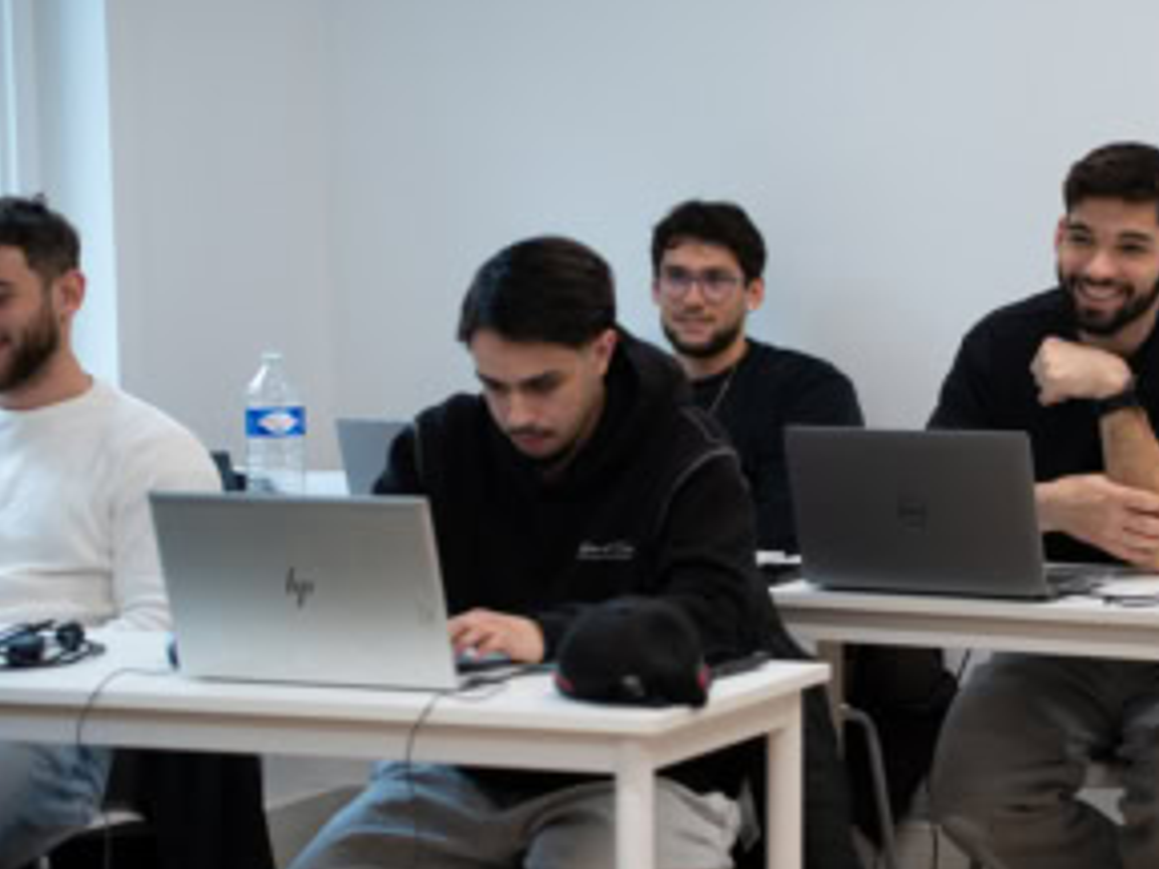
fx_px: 4018
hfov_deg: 16.4
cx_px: 672
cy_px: 503
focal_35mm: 120
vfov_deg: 12.3
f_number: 2.8
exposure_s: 1/125
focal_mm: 75
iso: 320
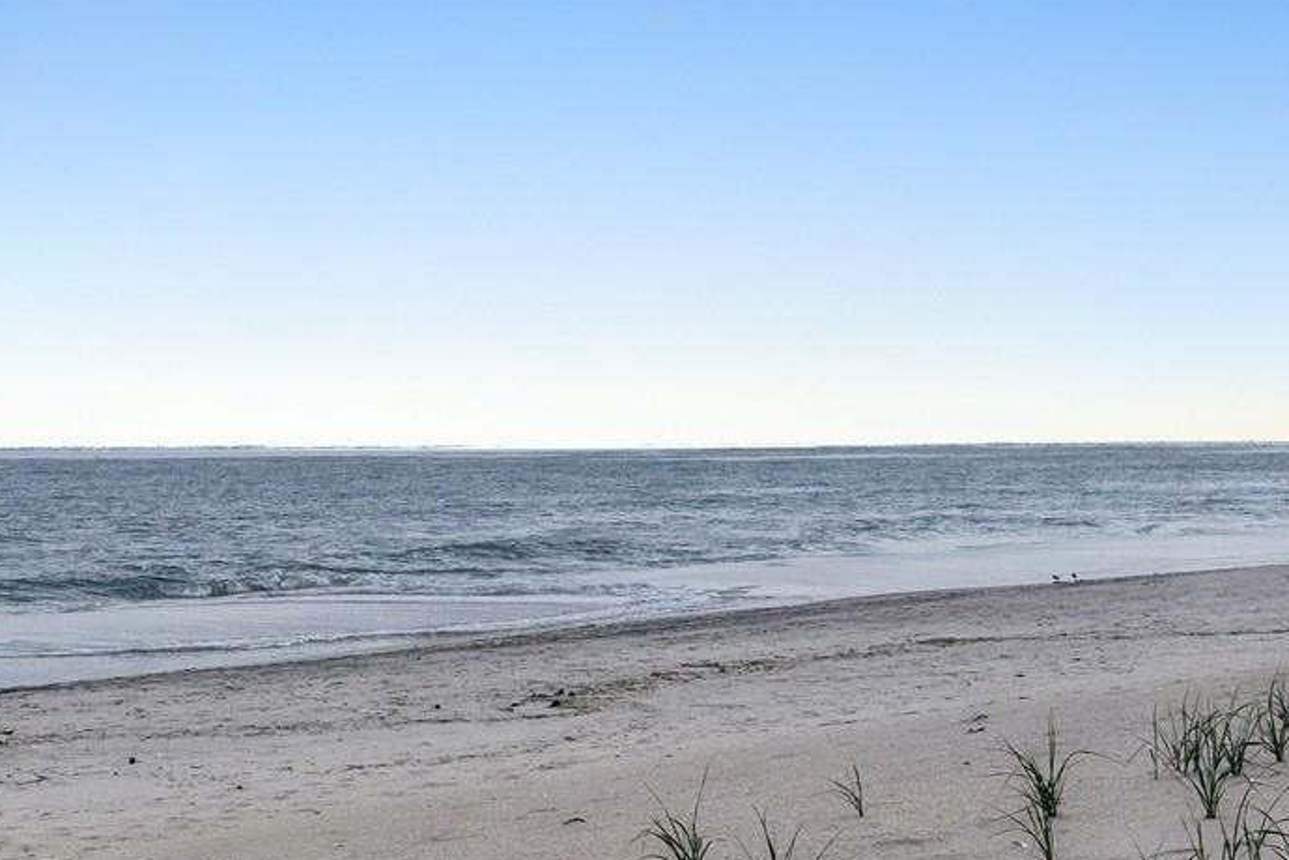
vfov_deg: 14.5
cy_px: 495
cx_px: 356
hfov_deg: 21.5
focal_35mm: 94
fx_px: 3365
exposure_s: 1/200
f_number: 8
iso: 400
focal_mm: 24
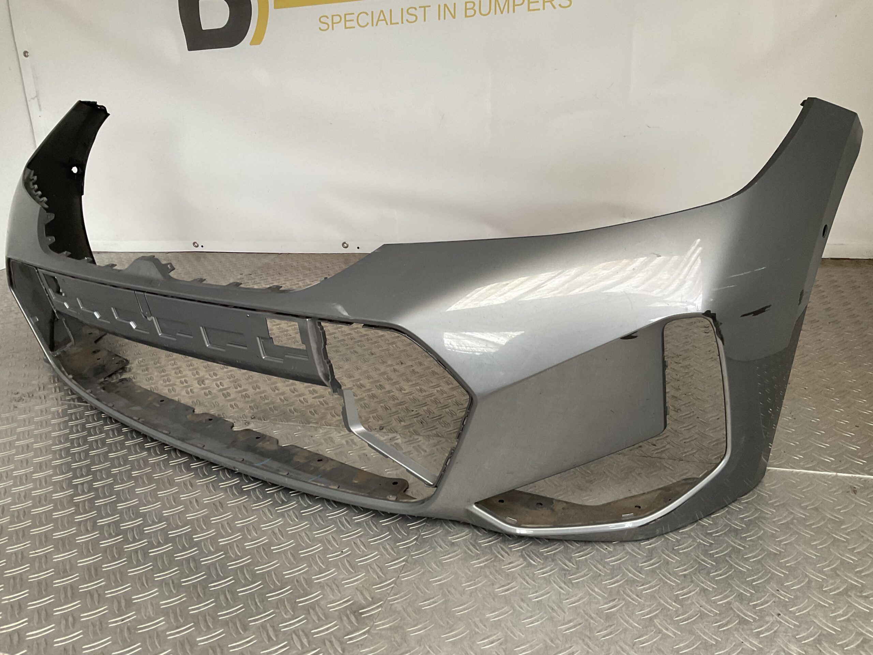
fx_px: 731
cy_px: 328
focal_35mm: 29
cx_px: 436
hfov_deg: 61.7
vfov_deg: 48.2
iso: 64
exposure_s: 1/60
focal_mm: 3
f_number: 1.8
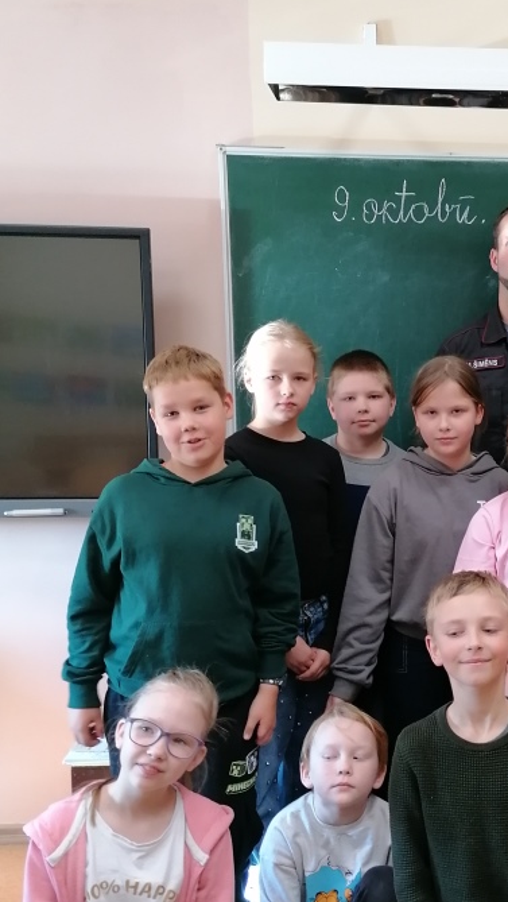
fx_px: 1076
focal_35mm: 45
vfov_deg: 45.4
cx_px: 464
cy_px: 489
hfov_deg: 25.7
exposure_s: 1/33.3
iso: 200
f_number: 1.8
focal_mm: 4.75
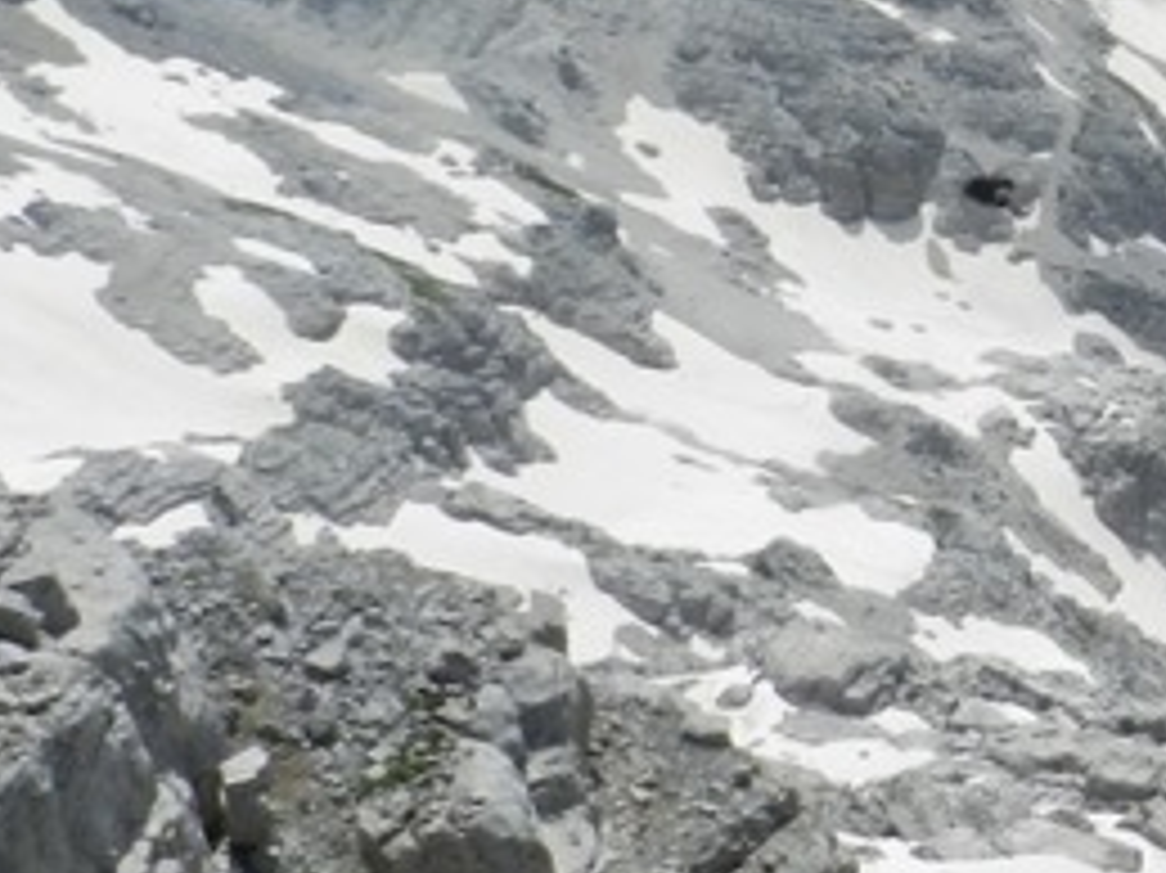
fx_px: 3064
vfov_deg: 16.1
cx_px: 1486
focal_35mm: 91
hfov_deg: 19.9
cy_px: 225
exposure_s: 1/800
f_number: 6.3
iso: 160
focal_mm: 4
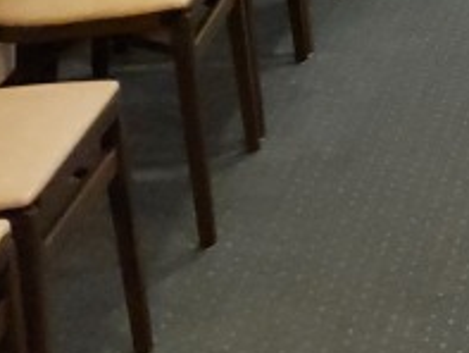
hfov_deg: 13.1
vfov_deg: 9.7
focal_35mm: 135
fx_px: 1830
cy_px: -508
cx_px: 867
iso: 400
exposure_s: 1/60
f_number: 1.5
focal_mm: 4.3
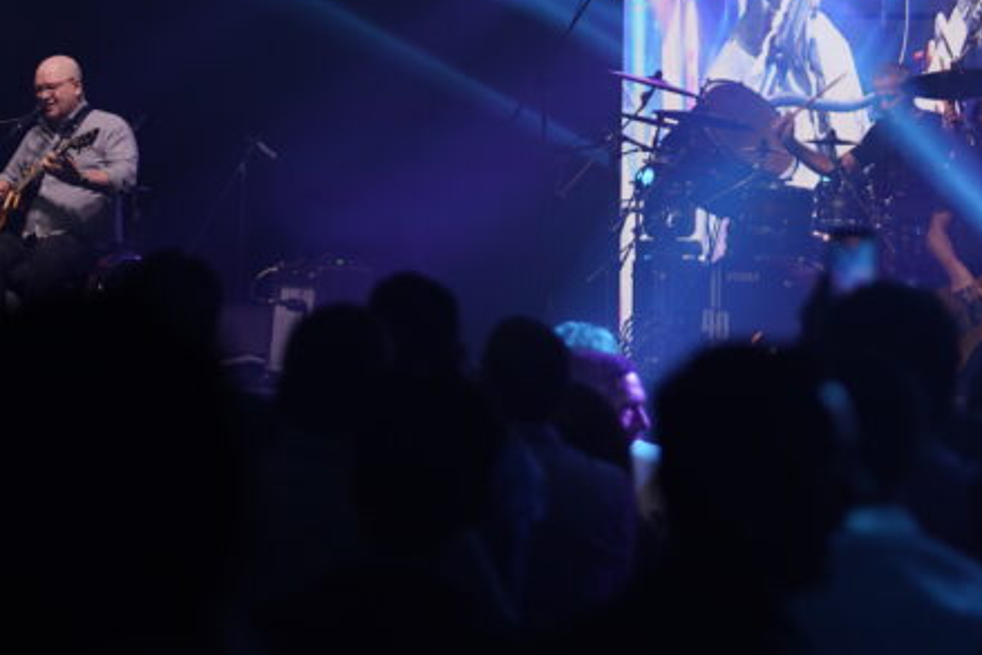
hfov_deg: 11.7
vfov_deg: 7.8
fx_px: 4775
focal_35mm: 175
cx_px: 787
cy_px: 32
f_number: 1.8
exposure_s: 1/250
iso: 100
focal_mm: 75
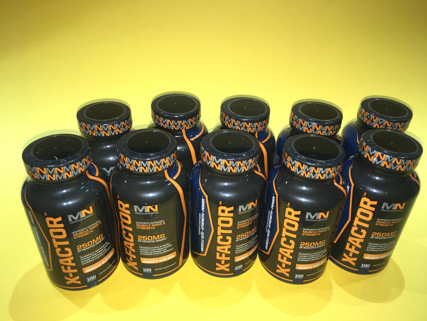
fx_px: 358
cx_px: 214
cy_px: 160
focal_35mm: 29
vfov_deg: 48.2
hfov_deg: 61.7
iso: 25
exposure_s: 1/42
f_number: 2.2
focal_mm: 4.15
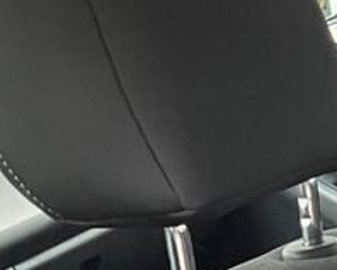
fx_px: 1309
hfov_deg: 12.0
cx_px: 788
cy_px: 605
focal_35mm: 131
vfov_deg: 10.5
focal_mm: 5.1
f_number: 1.6
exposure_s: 1/60
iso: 500
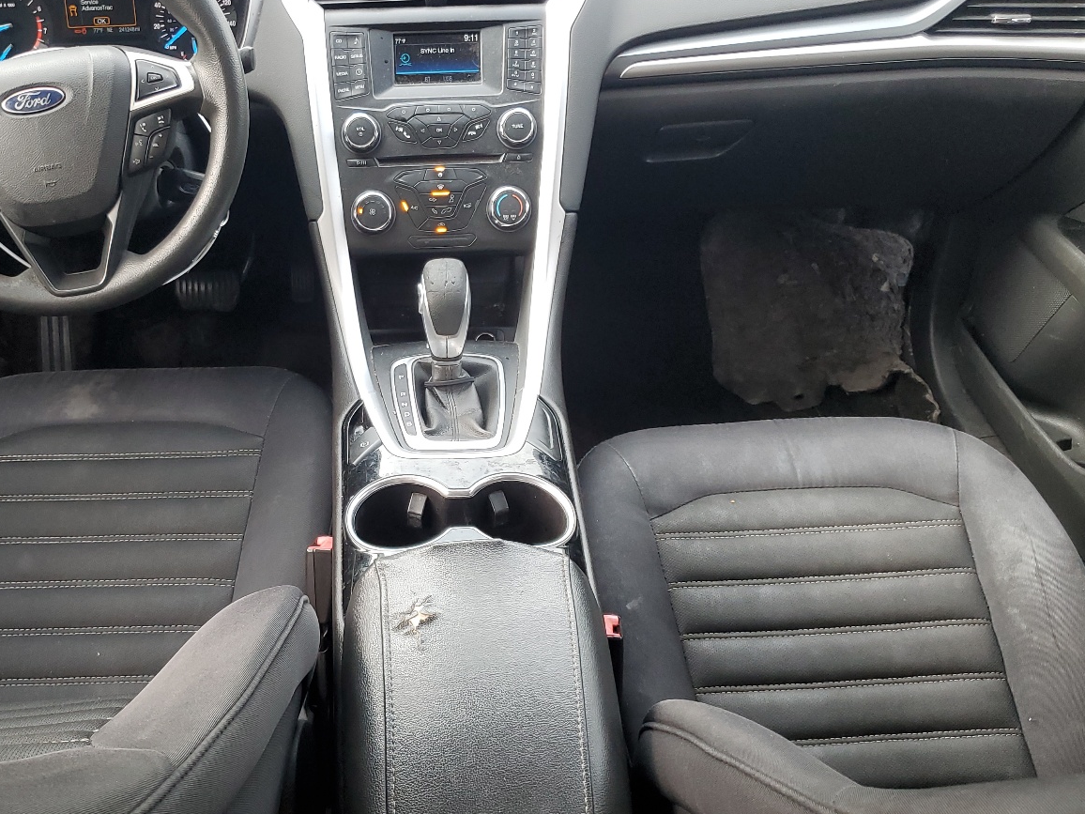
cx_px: 412
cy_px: 444
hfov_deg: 50.9
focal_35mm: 36
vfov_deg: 39.6
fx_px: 1128
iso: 68
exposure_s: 1/120
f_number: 1.5
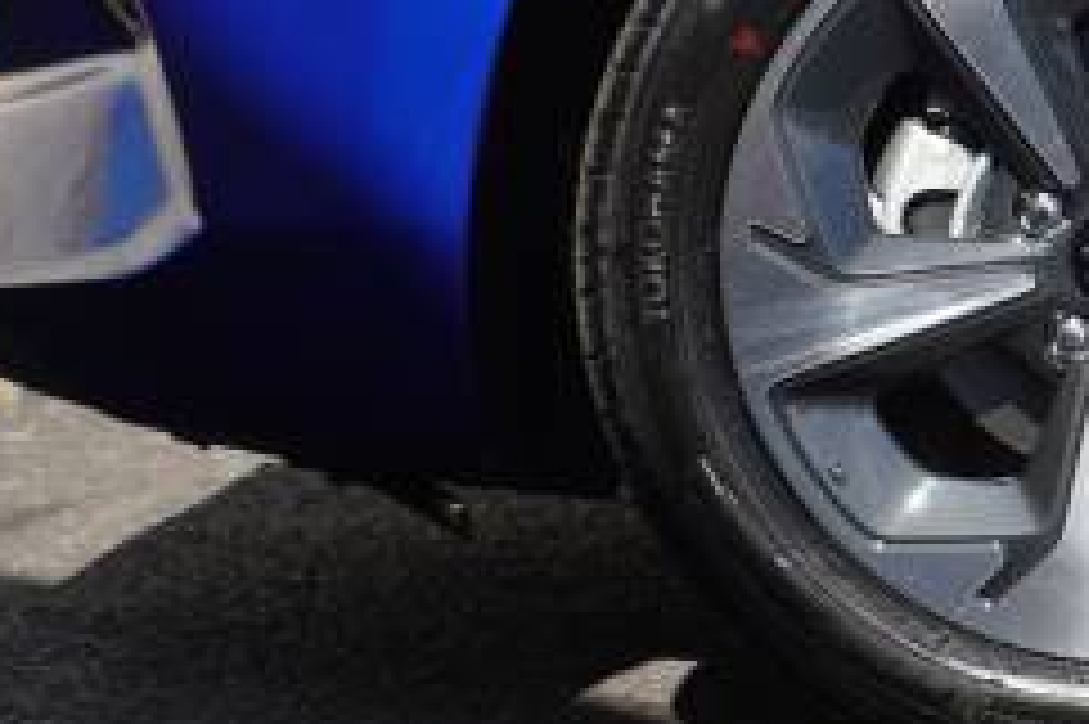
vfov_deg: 7.3
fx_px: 5632
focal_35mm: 186
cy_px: -49
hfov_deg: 11.0
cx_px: 1022
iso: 100
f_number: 7.1
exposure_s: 1/125
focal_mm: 47
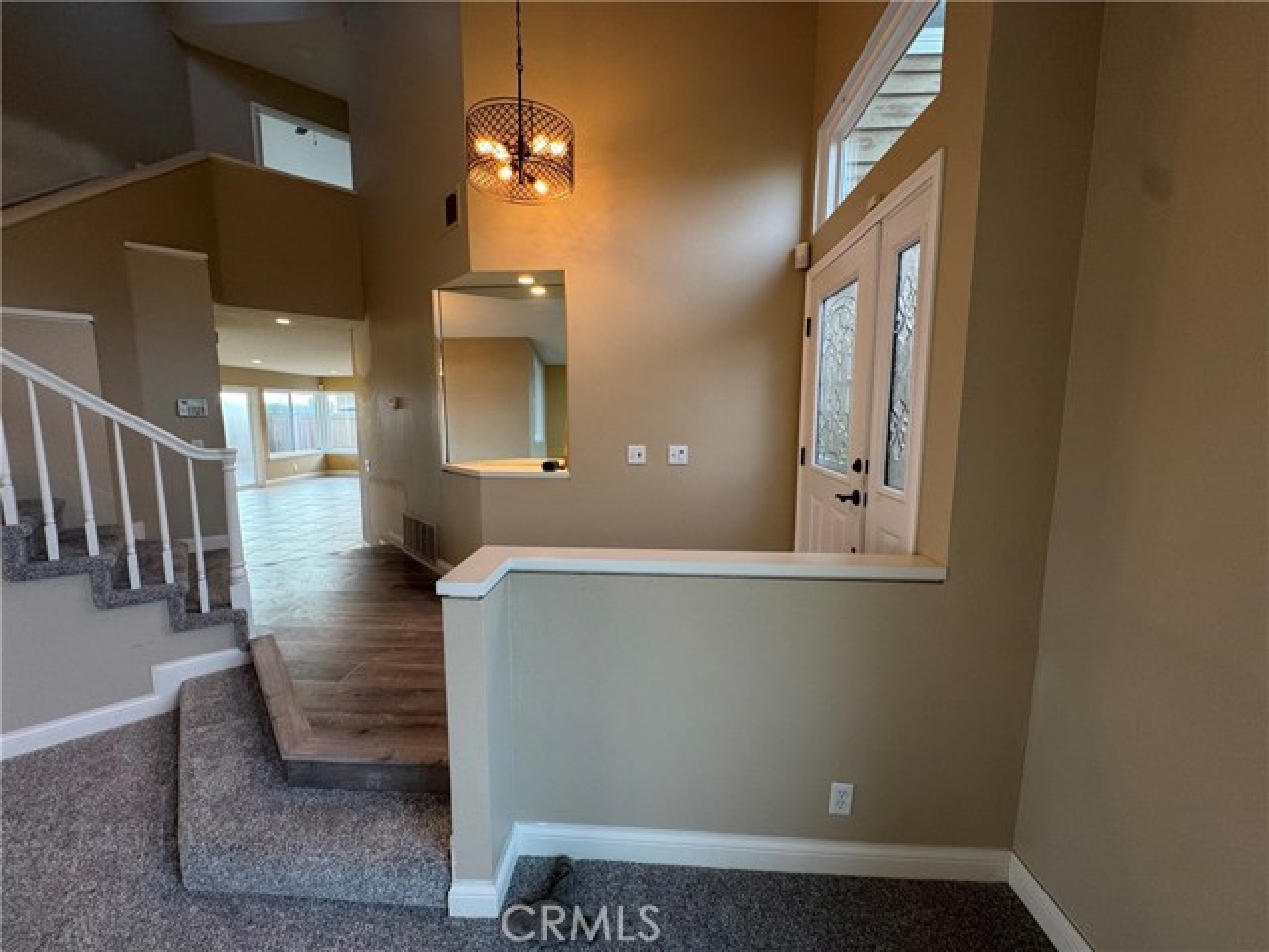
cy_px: 476
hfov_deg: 102.1
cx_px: 634
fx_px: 513
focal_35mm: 14
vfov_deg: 85.7
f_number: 2.2
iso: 160
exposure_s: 1/120
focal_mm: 2.22
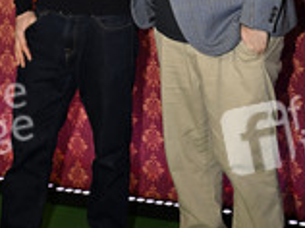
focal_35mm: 74
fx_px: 653
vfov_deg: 19.5
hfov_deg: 26.3
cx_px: 145
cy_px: 33
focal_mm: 30.5
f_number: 2.8
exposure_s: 1/200
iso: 100
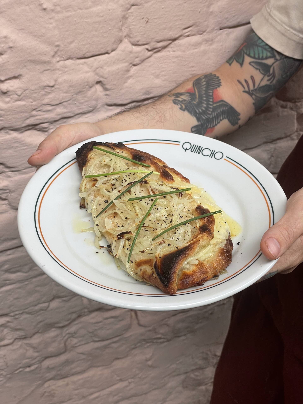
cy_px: 202
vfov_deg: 36.8
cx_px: 152
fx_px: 607
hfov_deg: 28.0
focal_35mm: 52
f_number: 2
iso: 25
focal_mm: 6
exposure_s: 1/189
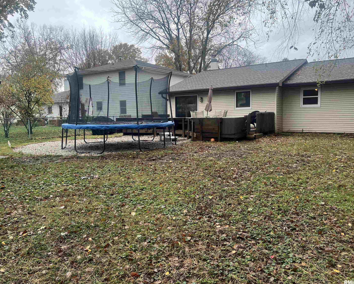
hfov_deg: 62.2
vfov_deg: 51.5
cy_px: 140
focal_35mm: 28
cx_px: 168
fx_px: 293
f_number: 1.5
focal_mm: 5.7
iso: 50
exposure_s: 1/163
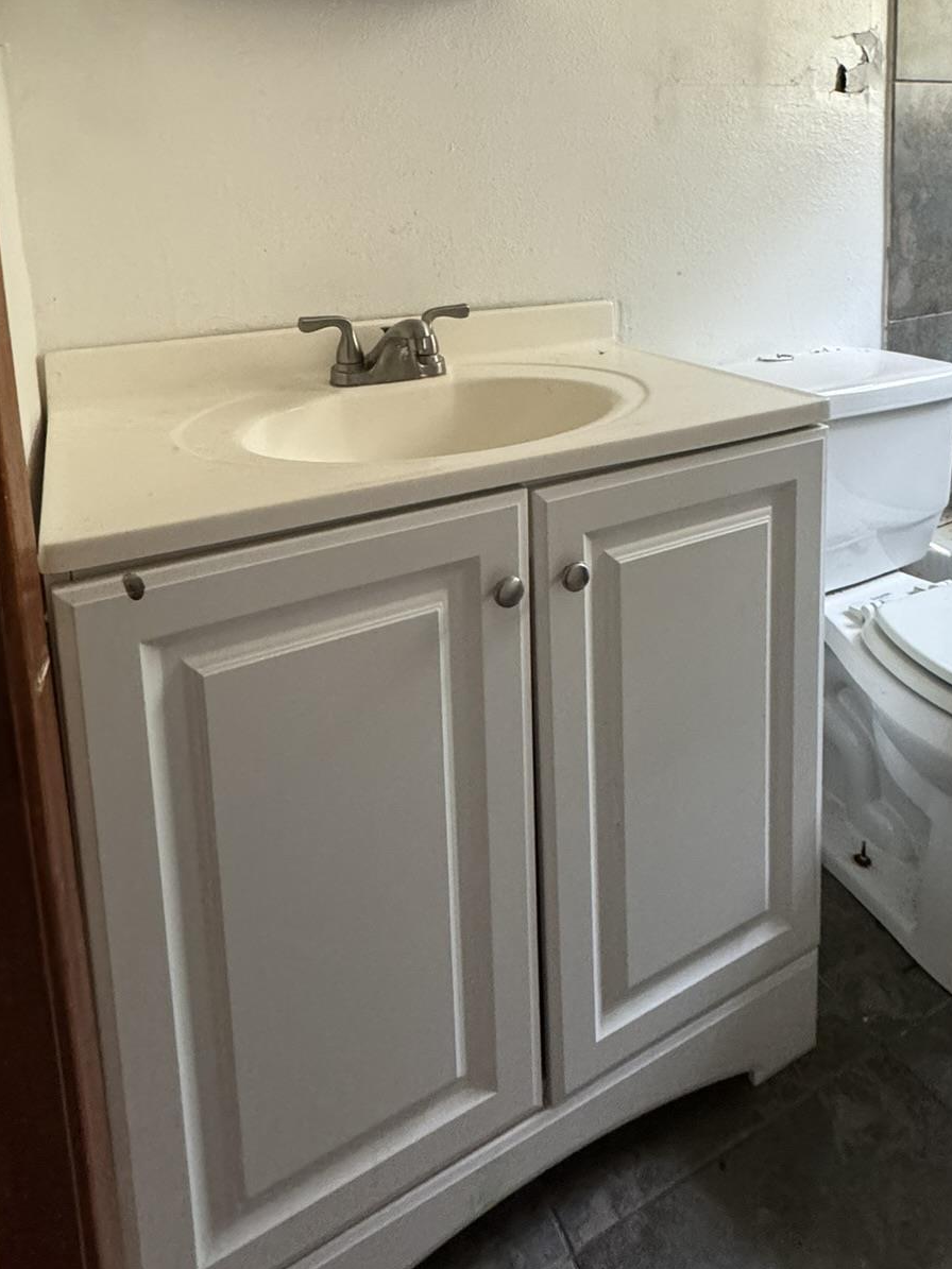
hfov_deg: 56.5
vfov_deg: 66.7
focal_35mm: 24
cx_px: 556
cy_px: 303
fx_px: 880
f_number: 2.2
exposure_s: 1/60
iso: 640
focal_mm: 2.22
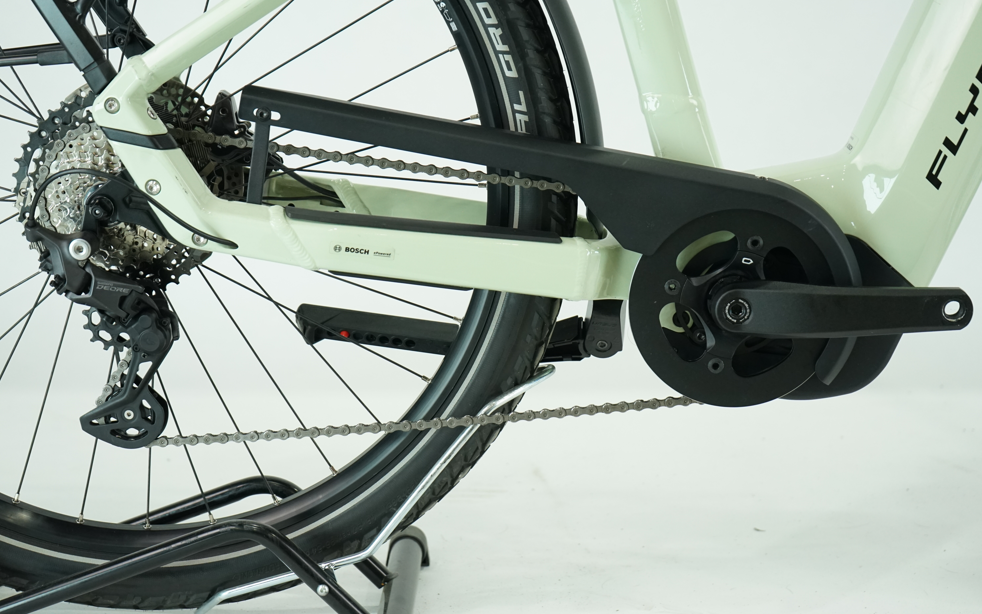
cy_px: 310
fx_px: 1766
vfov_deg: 19.7
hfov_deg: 31.1
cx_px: 496
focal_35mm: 66
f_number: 5.6
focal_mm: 64
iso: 1600
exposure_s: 1/200
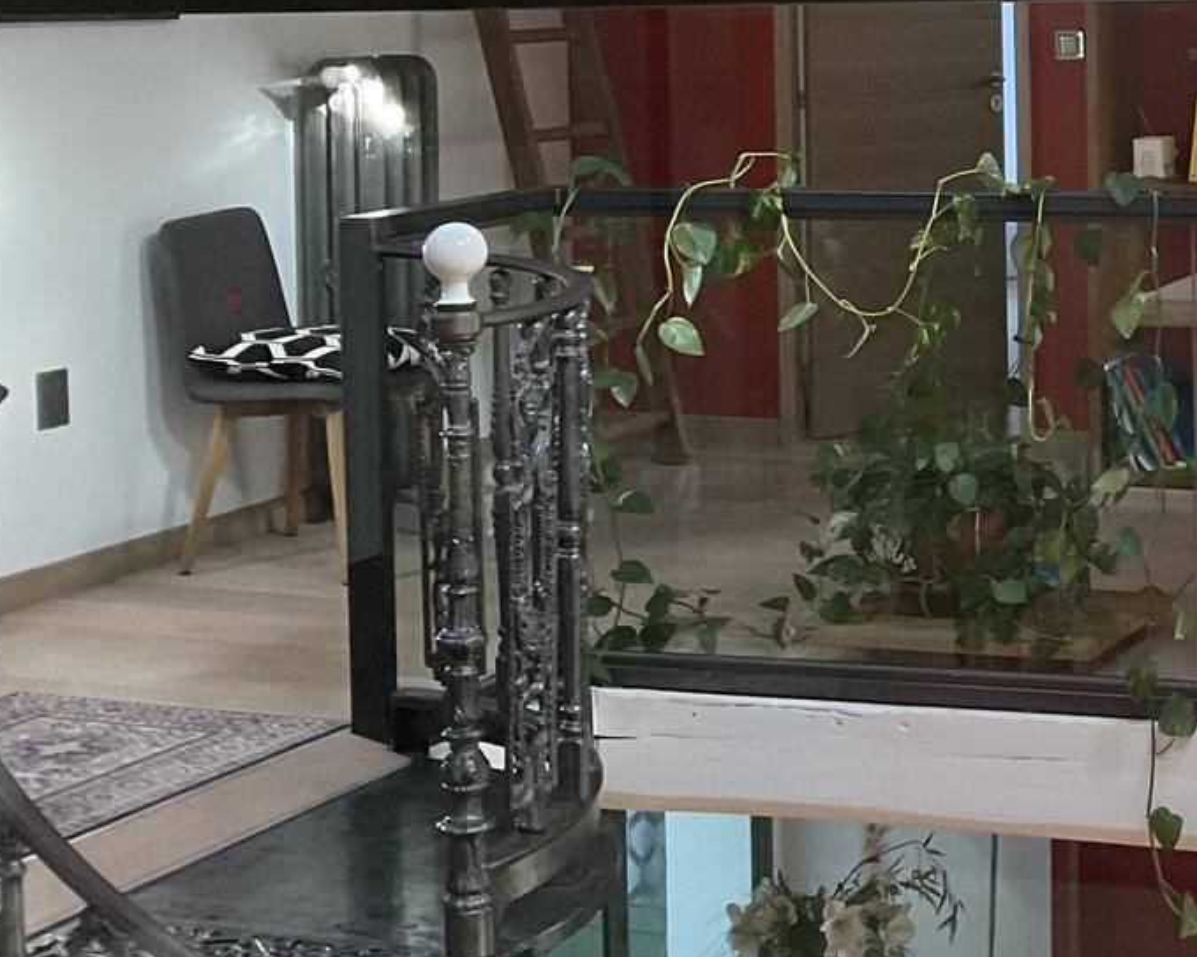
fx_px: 2834
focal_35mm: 80
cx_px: 1539
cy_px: 48
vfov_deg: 18.8
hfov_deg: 21.6
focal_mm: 3
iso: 80
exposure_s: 1/60
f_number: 1.8
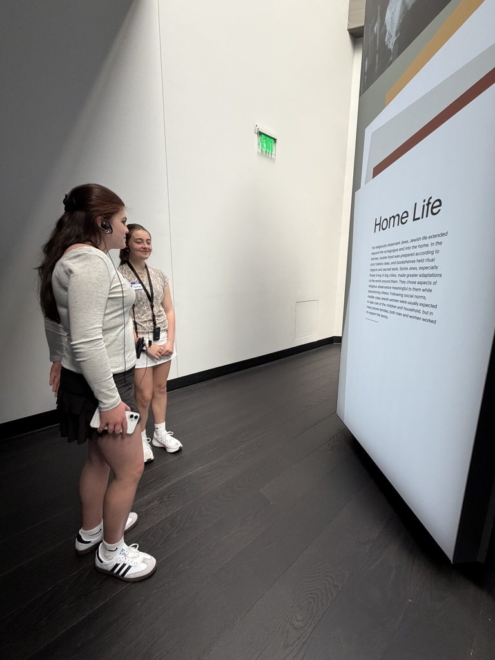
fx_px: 267
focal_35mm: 14
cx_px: 248
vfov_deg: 102.1
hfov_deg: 85.7
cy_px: 330
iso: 250
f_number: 2.2
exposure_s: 1/116
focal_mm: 2.22
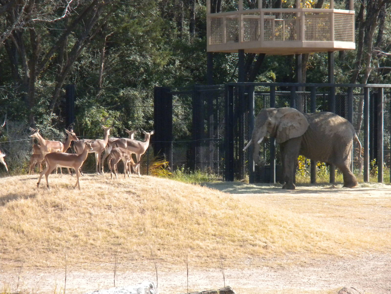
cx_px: 196
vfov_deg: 5.7
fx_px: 2937
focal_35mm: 260
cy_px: 147
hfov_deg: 7.6
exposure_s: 1/870
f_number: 5.3
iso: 400
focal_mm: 46.2
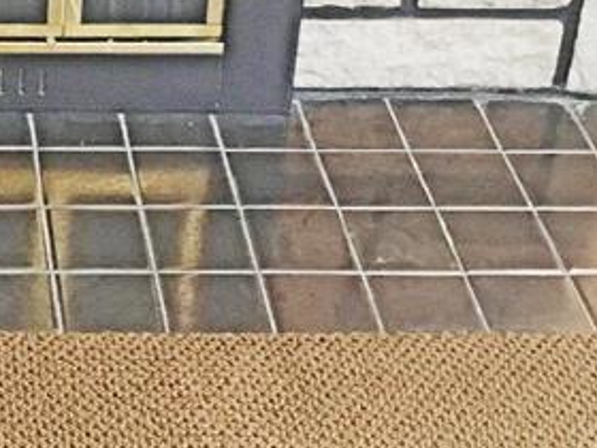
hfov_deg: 17.7
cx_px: -109
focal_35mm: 106
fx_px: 1828
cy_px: -154
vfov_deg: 13.4
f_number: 2.2
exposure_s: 1/15
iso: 250
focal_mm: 4.15
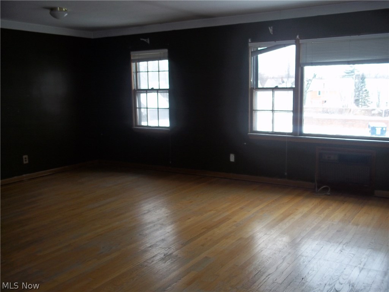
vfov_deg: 39.7
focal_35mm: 36
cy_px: 146
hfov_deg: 51.4
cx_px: 194
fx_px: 405
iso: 80
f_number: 3.1
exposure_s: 1/80
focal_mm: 6.5
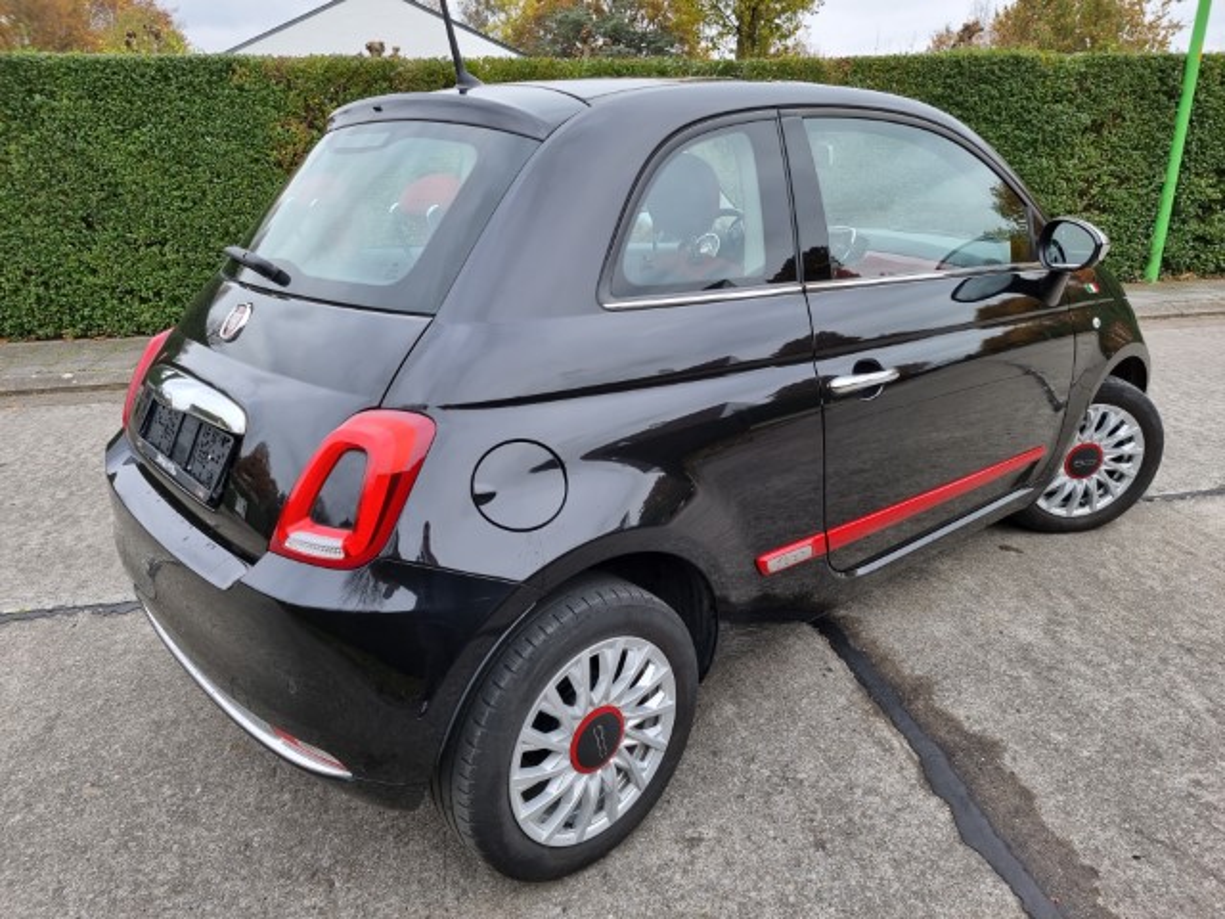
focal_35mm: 24
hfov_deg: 71.6
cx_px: 612
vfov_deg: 56.8
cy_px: 460
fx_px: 849
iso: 50
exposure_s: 1/100
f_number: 1.8
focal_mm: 6.7
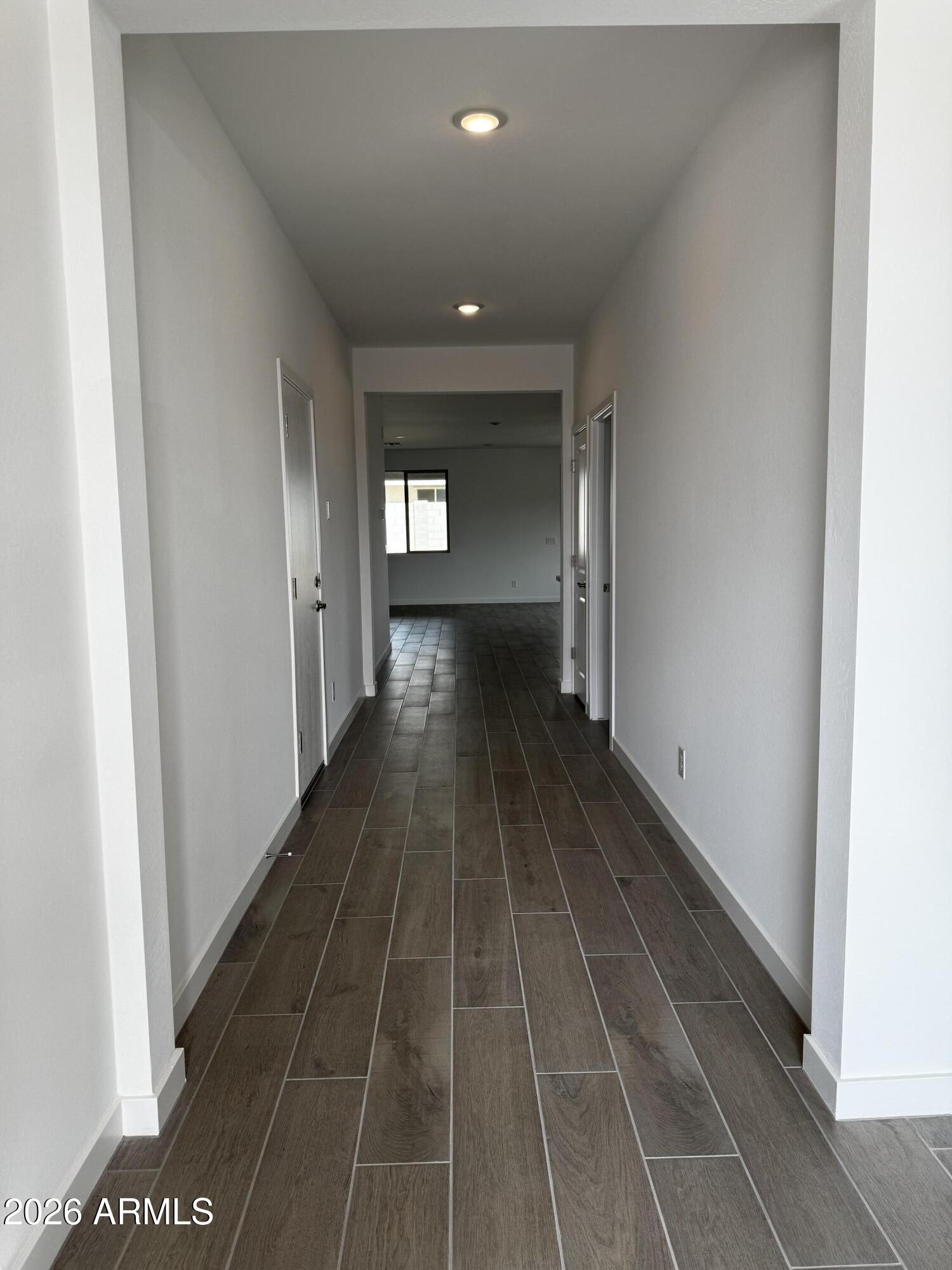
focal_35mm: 24
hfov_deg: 56.8
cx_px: 476
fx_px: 880
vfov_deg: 71.6
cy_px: 635
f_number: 1.78
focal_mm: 6.76
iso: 80
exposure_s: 1/323
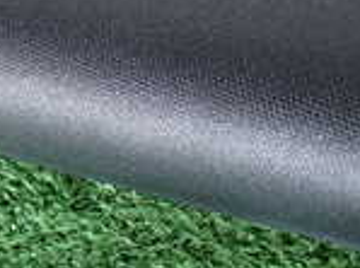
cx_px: -68
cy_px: -75
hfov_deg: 18.5
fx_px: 1048
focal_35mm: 101
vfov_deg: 14.0
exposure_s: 1/50
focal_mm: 4.5
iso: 200
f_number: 2
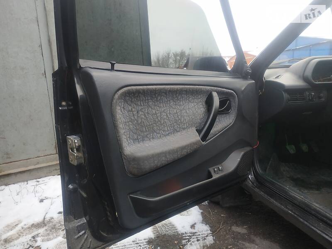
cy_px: 124
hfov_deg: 71.6
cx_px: 166
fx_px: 230
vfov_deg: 56.8
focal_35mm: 24
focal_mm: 3.9
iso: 250
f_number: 1.9
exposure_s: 1/100
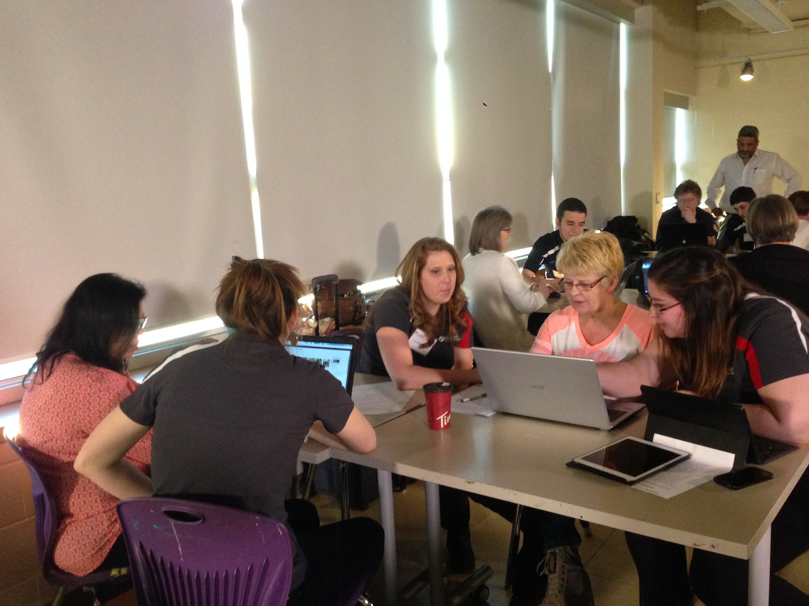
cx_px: 404
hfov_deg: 55.4
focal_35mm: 33
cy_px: 303
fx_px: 771
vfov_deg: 42.9
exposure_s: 1/20
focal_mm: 4.12
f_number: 2.4
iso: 320
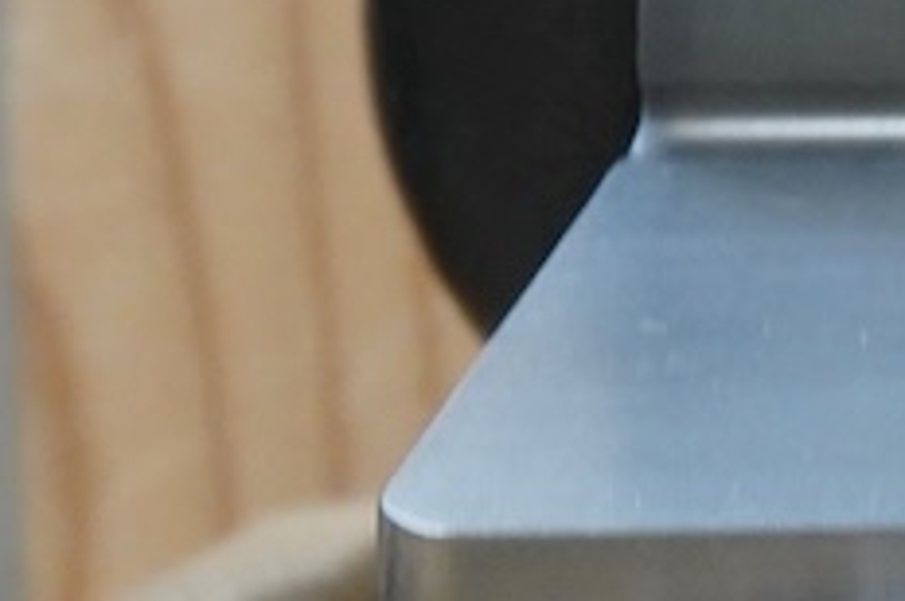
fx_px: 10242
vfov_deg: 3.3
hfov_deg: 4.8
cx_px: 2803
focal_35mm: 408
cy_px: 1145
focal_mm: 55
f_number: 8
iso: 2500
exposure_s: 1/80
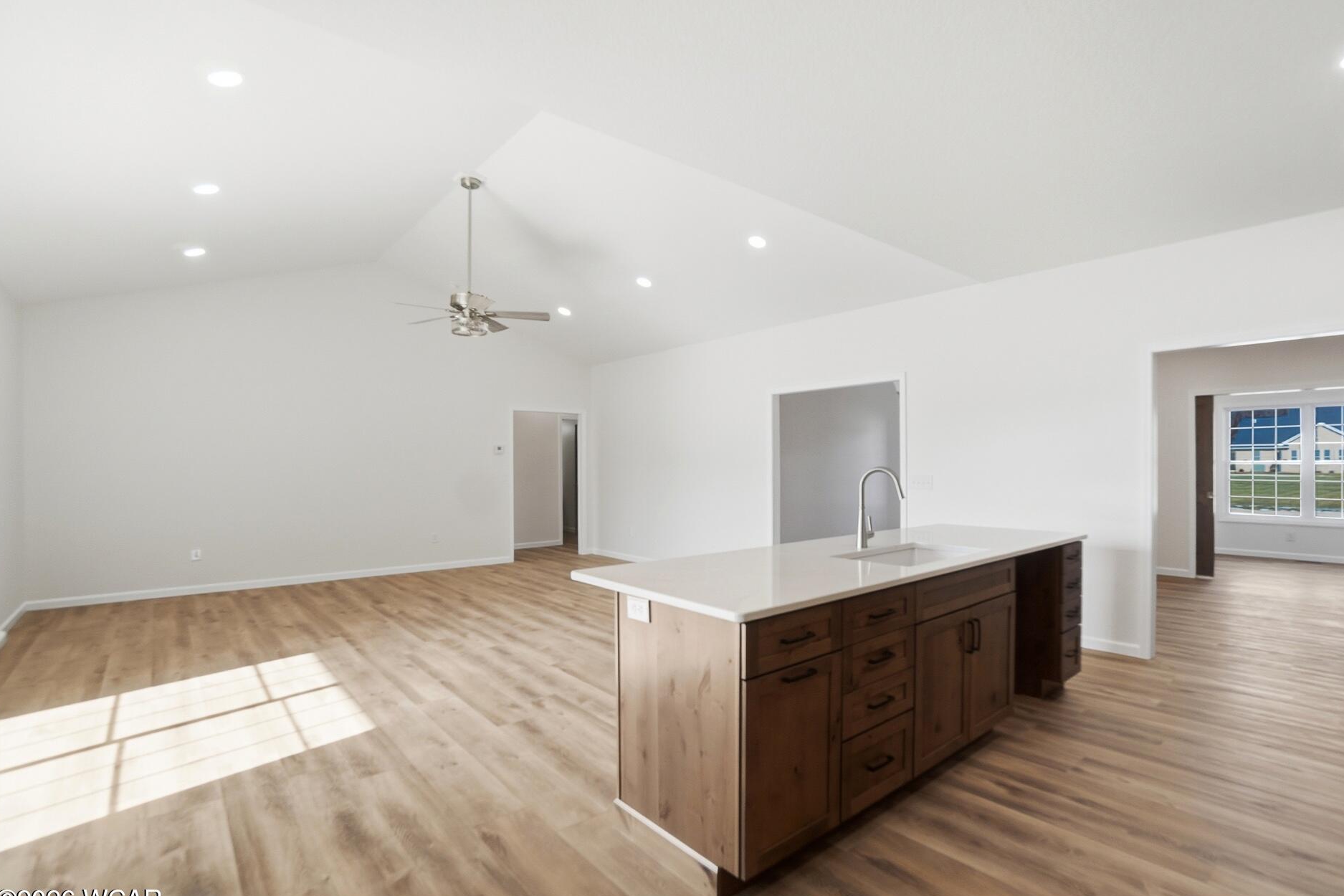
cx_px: 710
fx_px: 597
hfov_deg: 96.6
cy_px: 466
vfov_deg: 73.7
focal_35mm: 16
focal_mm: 10
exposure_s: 1/500
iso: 125
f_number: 5.6
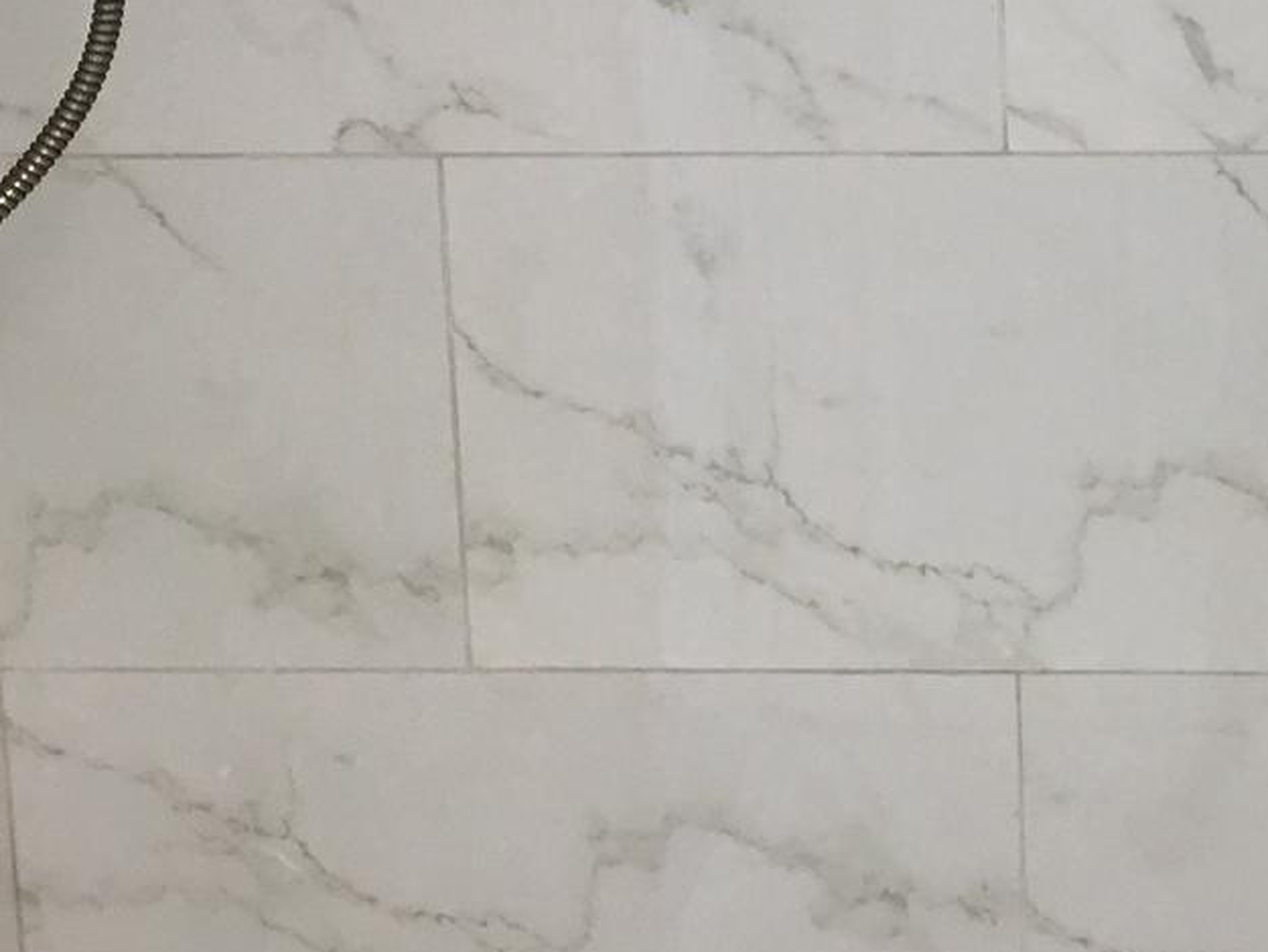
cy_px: 89
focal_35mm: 95
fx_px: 3481
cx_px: 1185
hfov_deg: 20.2
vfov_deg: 15.4
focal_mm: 4.15
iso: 80
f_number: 2.2
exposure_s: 1/30
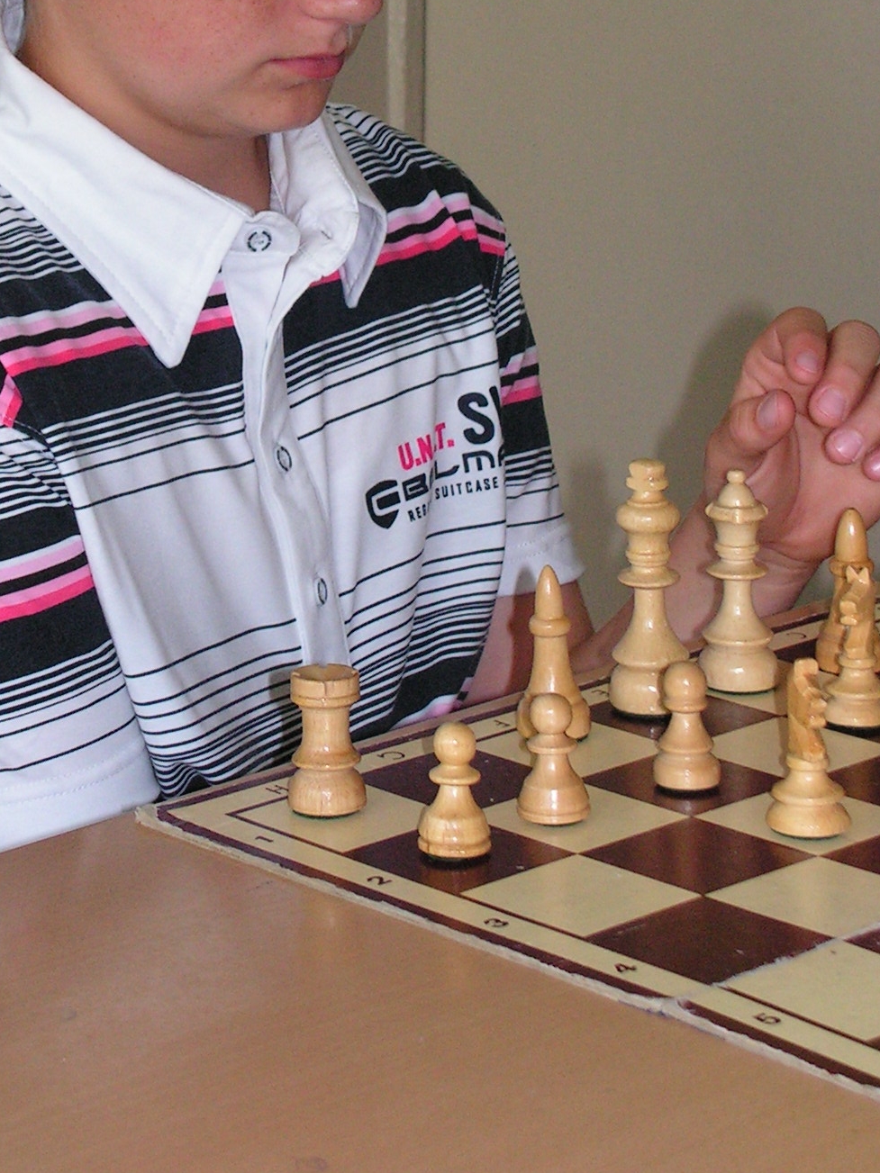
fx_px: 3356
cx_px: 222
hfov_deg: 14.9
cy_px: 276
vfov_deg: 19.7
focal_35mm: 99
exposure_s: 1/80
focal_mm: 10.6
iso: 200
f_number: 3.3
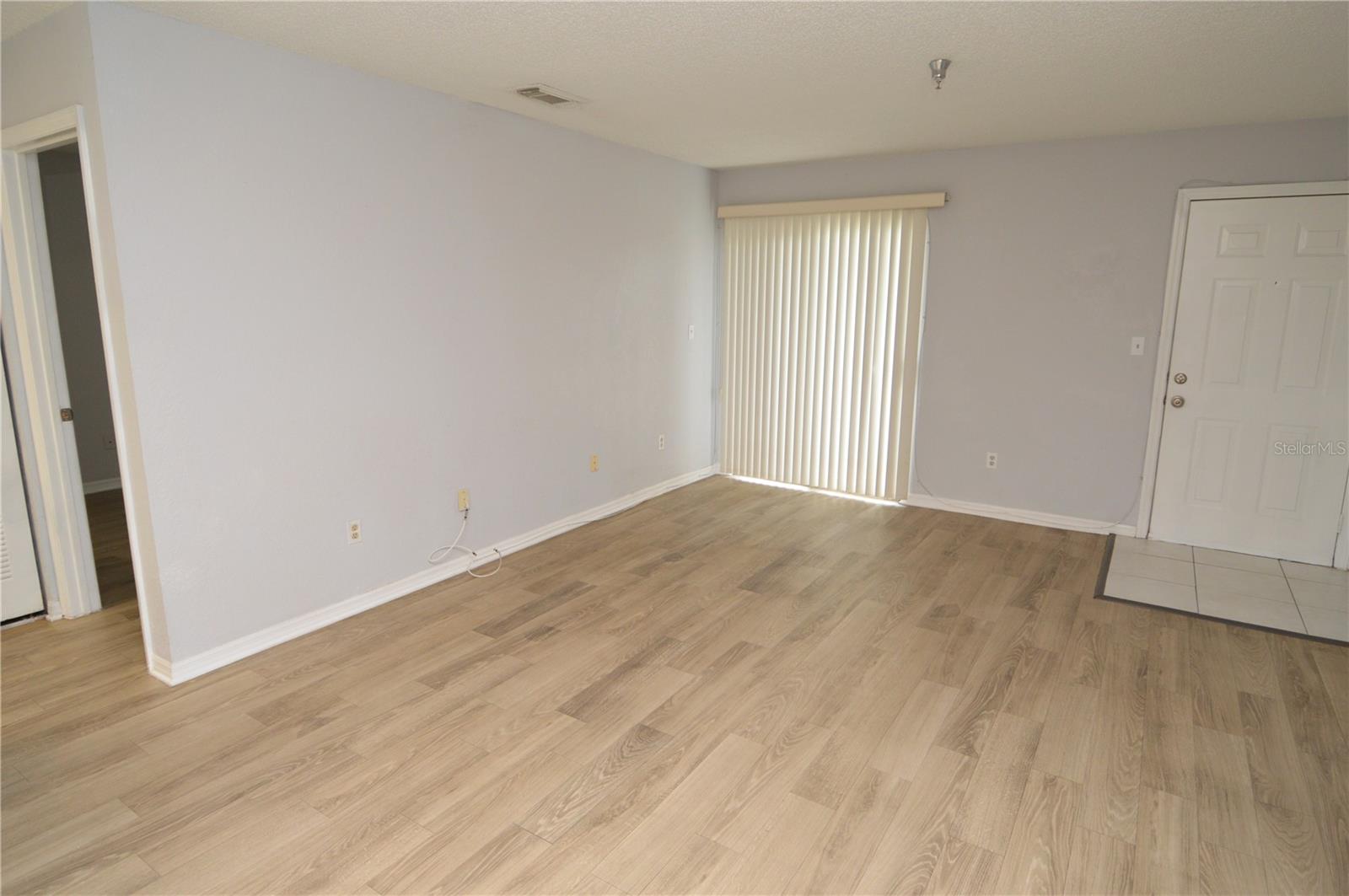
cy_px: 448
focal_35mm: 18
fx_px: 674
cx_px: 674
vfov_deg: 67.3
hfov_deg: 90.1
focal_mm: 12
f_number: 4
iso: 500
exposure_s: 1/60
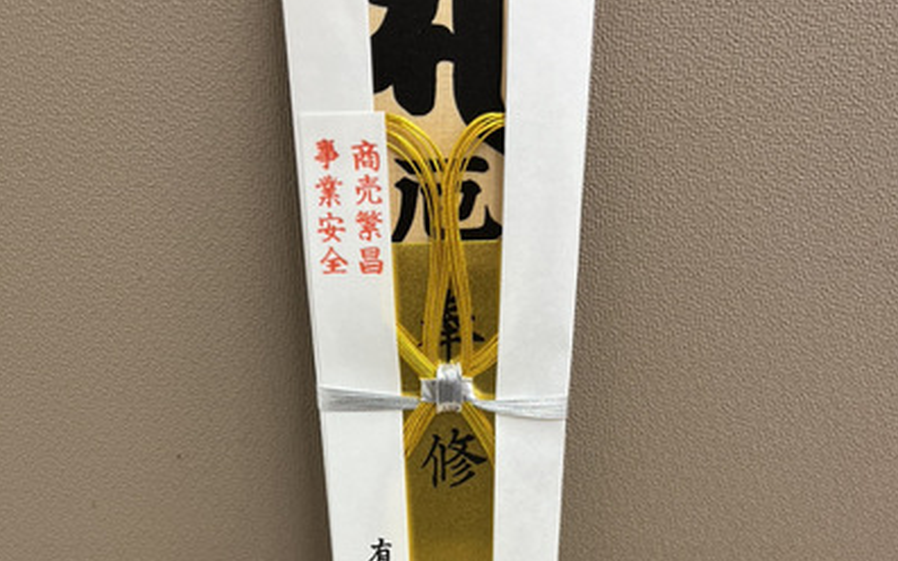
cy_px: 440
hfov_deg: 52.8
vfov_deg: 33.5
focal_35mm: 37
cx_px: 449
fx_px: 905
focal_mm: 5.1
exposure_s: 1/120
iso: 64
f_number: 1.6
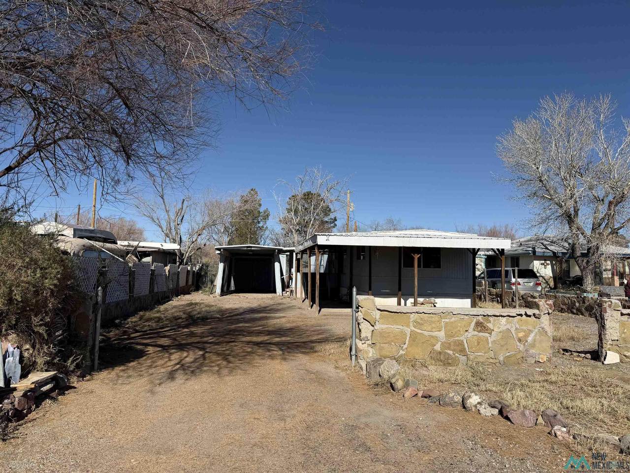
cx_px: 315
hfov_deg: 71.6
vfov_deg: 56.8
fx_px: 437
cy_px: 236
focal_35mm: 24
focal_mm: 6.76
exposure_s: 1/7353
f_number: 1.78
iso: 80
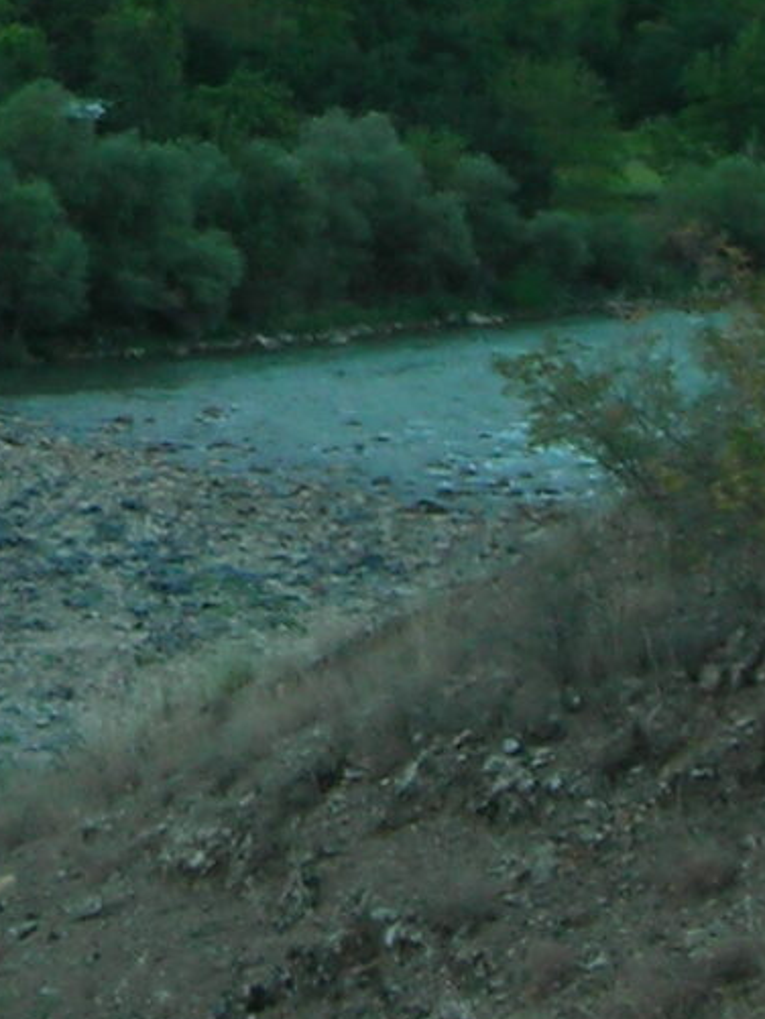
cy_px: -696
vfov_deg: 9.8
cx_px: -354
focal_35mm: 194
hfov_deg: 7.5
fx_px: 5714
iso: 50
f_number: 3.2
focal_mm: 6.3
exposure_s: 1/74.8
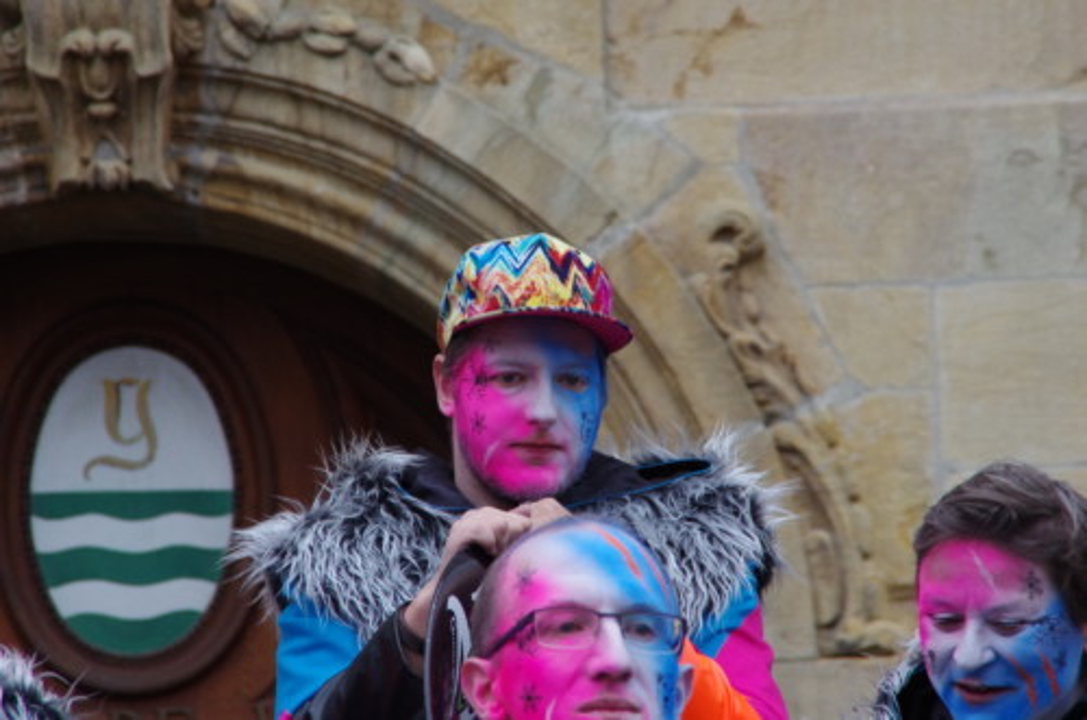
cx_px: 544
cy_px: 360
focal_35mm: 300
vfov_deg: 4.6
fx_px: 9038
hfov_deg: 6.9
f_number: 10
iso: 1600
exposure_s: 1/250
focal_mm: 200
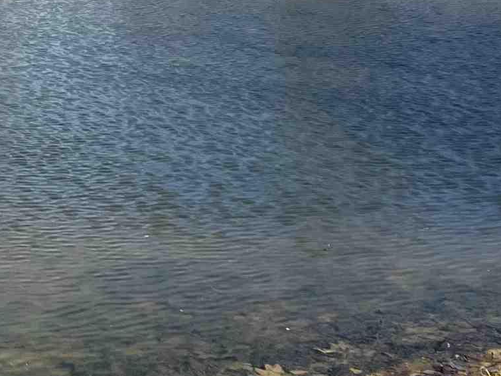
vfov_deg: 12.3
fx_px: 1650
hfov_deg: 16.7
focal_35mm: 114
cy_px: -199
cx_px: -54
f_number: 1.8
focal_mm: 3.99
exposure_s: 1/1736
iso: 32
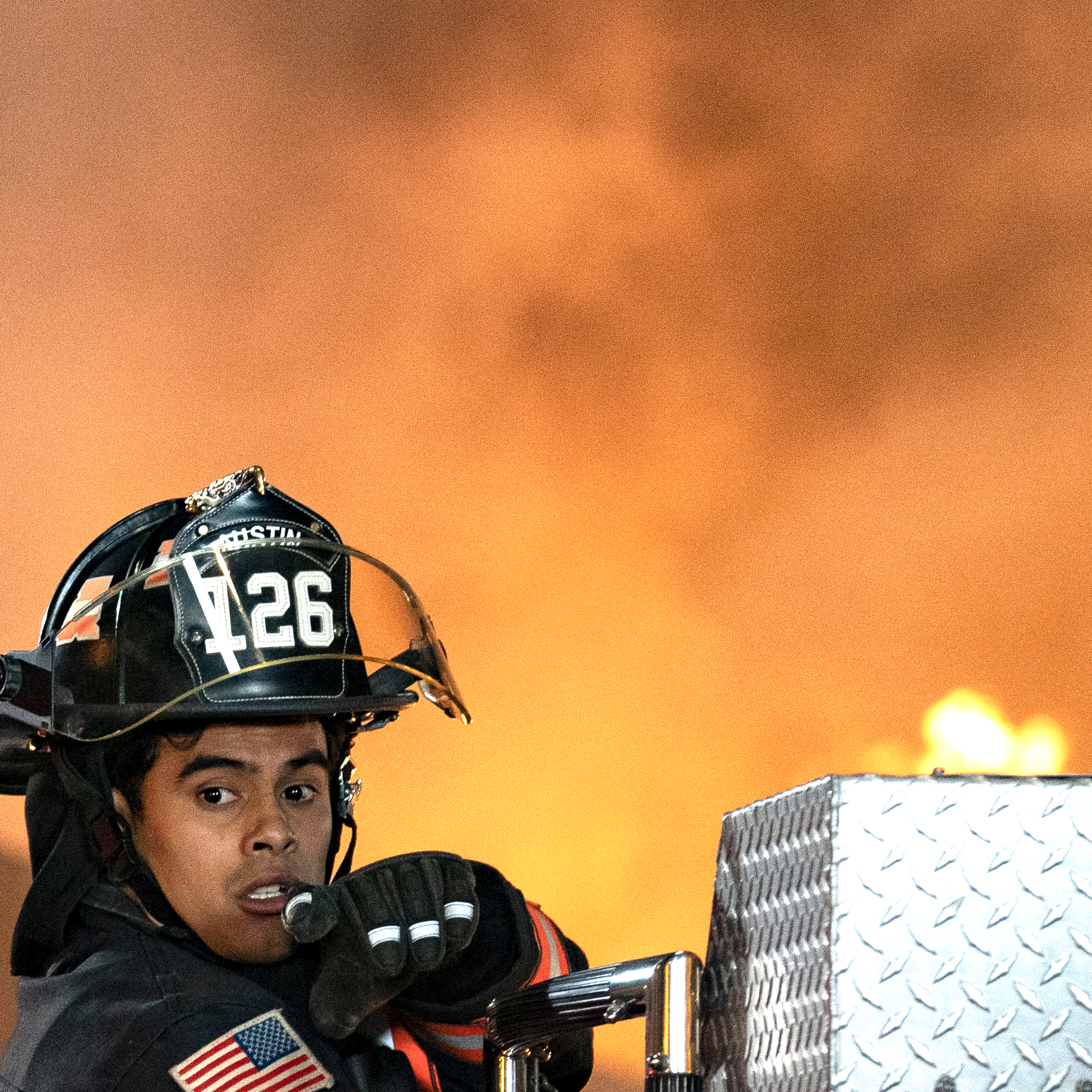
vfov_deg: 4.2
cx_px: -41
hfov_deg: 4.2
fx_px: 15026
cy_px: 1102
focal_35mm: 421
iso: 2500
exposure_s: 1/320
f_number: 4.5
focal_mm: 151
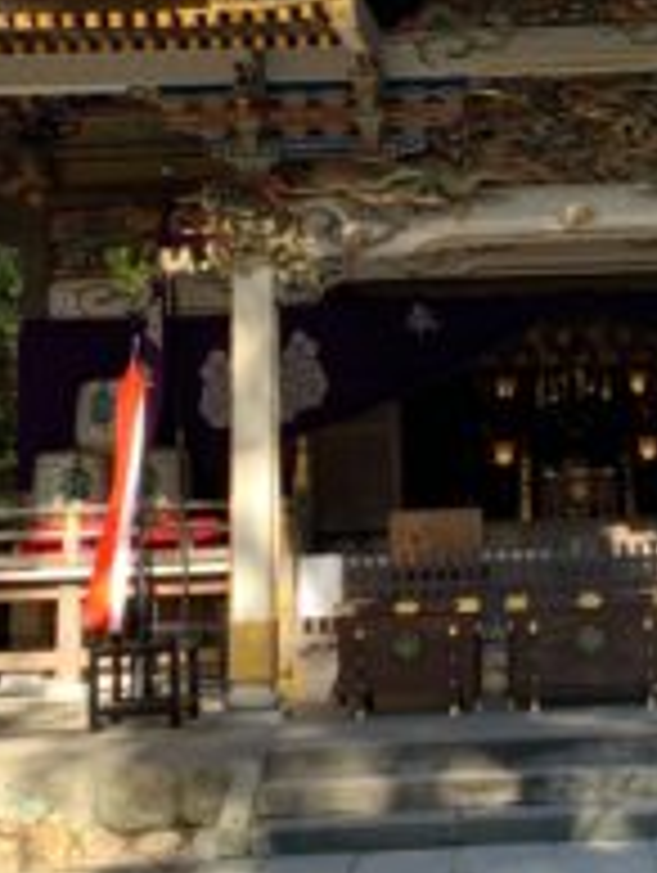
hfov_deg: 21.6
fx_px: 1692
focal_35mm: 67
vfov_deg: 28.6
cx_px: 574
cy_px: 252
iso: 25
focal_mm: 4.25
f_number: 1.8
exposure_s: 1/191
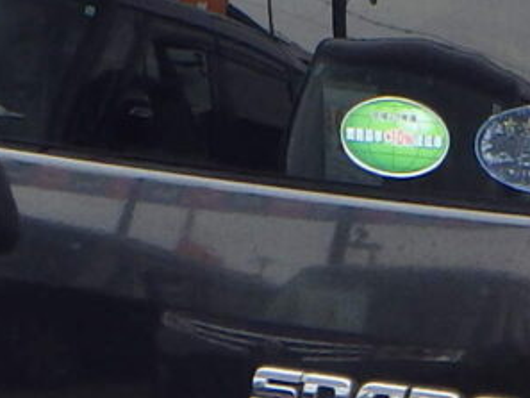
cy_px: 312
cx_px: 819
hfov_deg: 9.9
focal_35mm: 193
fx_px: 2956
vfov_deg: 7.7
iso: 125
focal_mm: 5
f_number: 4.2
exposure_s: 1/125
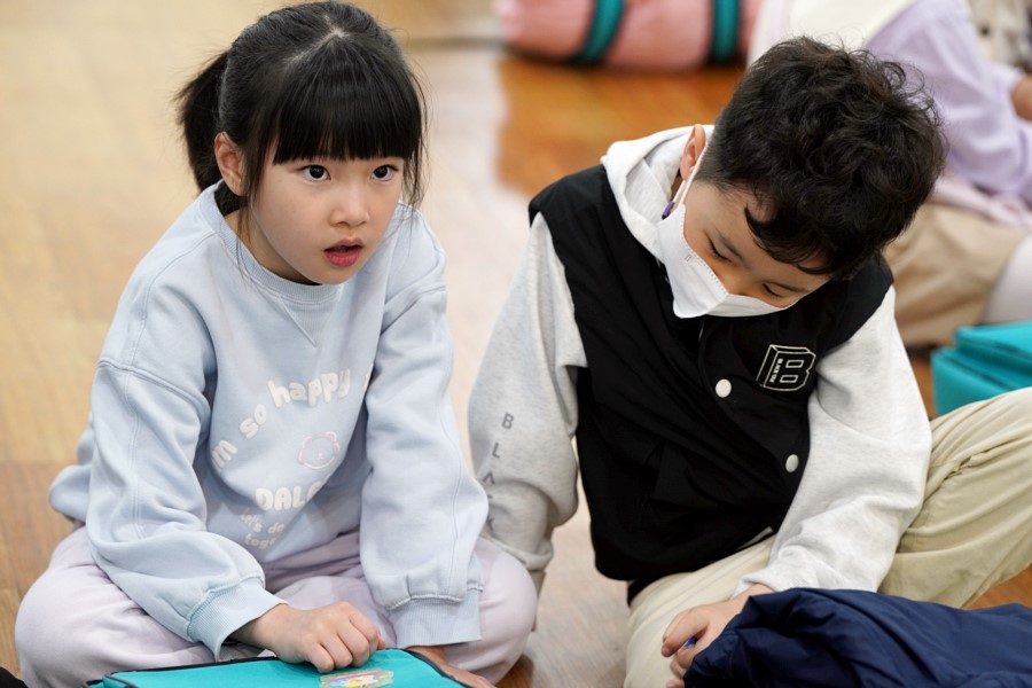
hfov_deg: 16.1
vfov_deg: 10.8
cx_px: 516
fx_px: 3640
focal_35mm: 127
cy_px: 344
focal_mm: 127
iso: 1600
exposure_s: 1/160
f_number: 3.5
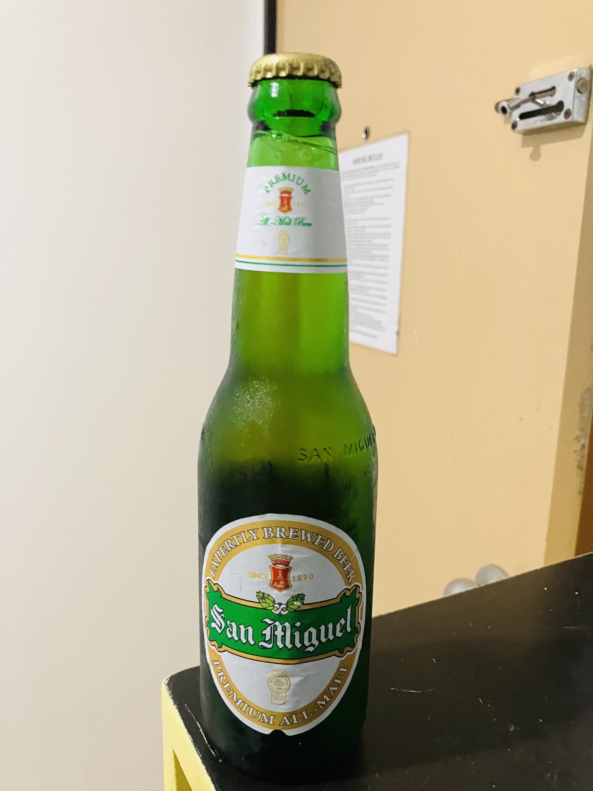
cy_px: 396
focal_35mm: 28
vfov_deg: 63.4
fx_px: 640
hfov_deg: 49.7
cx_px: 296
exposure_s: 1/30
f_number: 1.8
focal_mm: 3.99
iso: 640
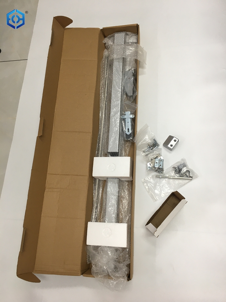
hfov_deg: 48.2
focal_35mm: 29
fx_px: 252
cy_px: 151
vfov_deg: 61.7
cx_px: 113
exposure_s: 1/33
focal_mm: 4.15
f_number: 2.2
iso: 32
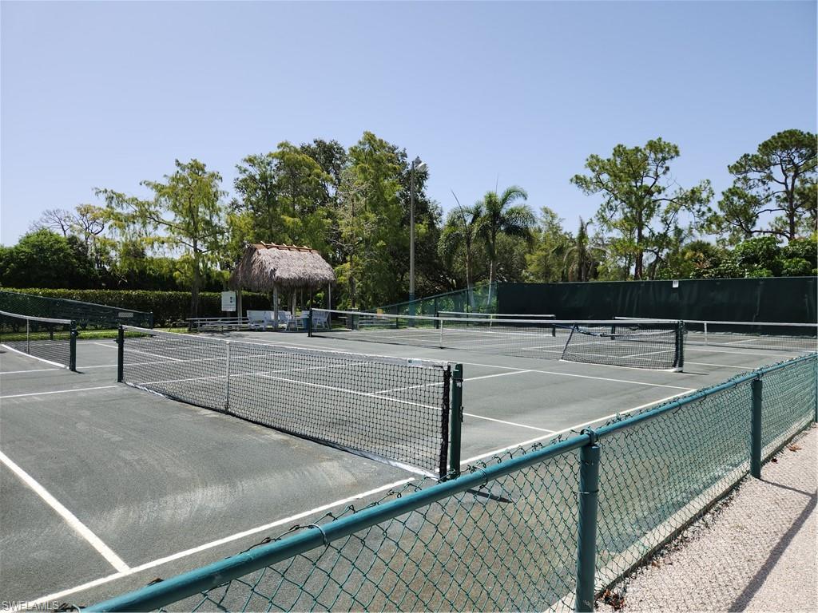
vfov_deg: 58.9
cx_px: 409
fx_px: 544
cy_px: 306
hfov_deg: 73.9
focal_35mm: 23
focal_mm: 5.4
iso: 20
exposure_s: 1/1567
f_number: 1.8
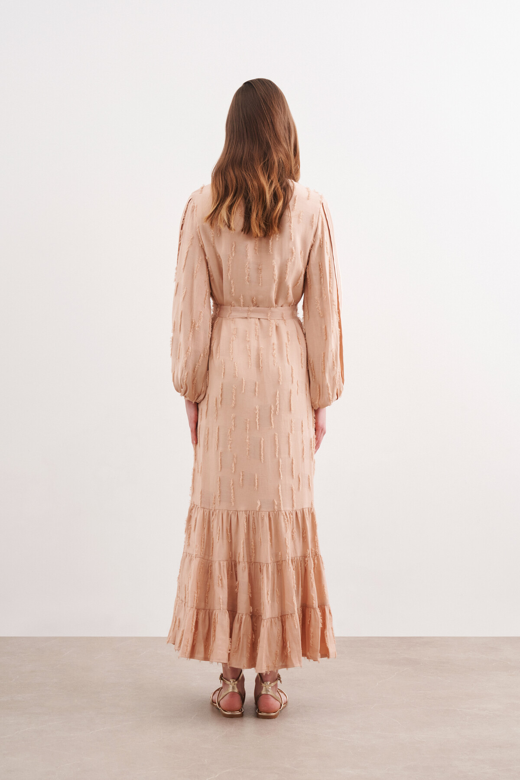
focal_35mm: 55
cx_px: 260
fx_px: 1192
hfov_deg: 24.6
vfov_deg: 36.2
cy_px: 390
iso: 400
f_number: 11
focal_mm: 55
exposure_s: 1/160
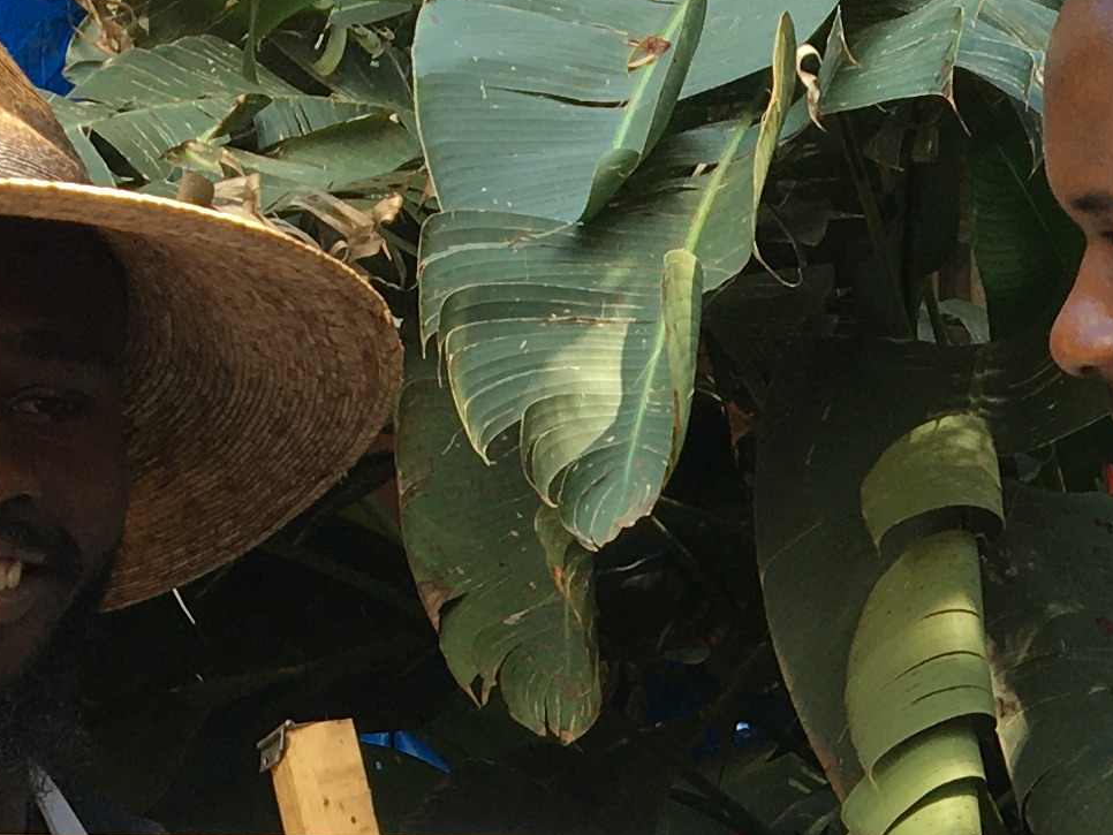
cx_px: 1273
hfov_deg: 15.8
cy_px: 1199
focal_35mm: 121
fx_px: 3891
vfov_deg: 11.8
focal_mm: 4.15
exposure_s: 1/102
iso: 25
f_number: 2.2
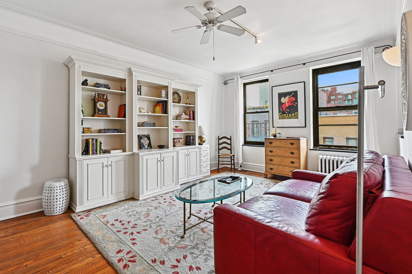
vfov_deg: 73.6
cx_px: 184
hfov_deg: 96.4
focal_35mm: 16
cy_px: 140
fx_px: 183
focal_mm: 14
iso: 200
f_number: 11
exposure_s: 1/5
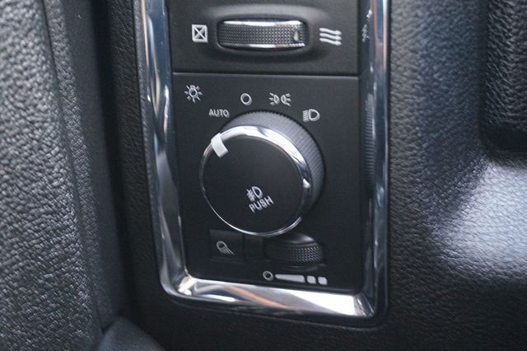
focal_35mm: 54
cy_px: 176
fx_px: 790
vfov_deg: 25.0
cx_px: 264
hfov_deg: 36.9
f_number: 5.6
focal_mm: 36
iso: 3200
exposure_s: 1/20
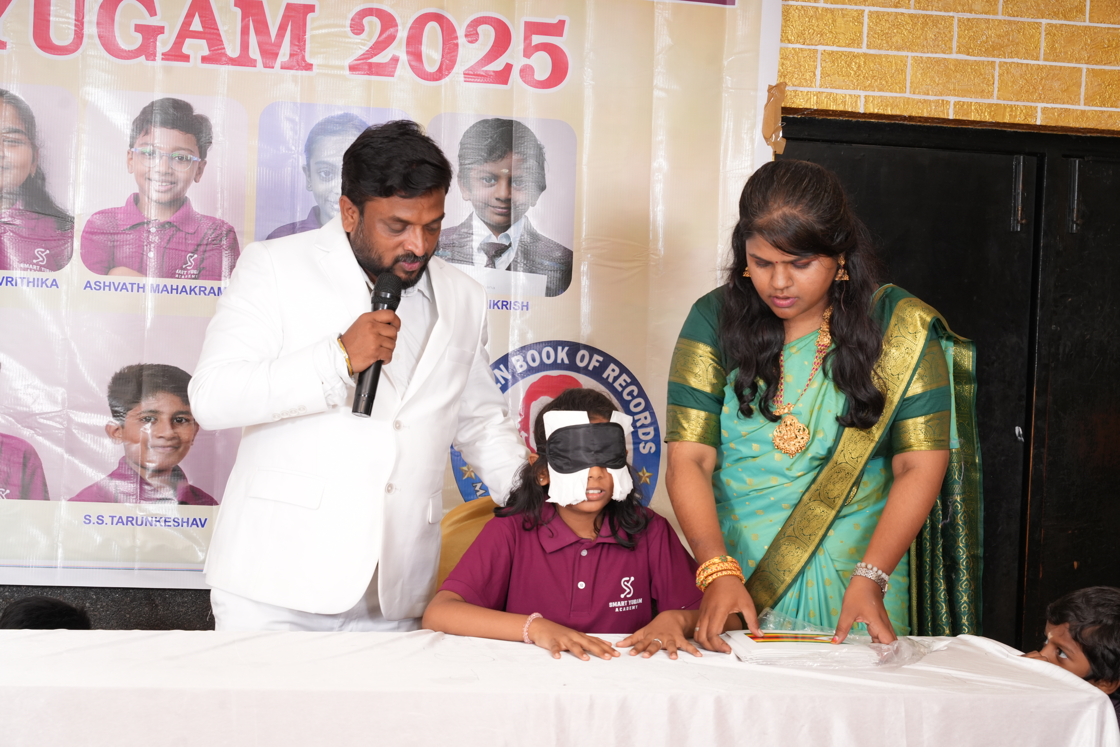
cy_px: 374
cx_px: 560
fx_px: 1764
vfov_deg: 23.9
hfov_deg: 35.2
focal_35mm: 57
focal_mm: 56.7
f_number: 7.1
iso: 800
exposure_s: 1/160
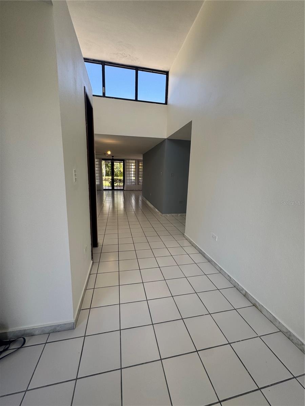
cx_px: 152
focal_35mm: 14
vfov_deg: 102.1
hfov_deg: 85.7
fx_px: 164
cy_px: 203
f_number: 2.2
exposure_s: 1/136
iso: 40
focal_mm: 2.22
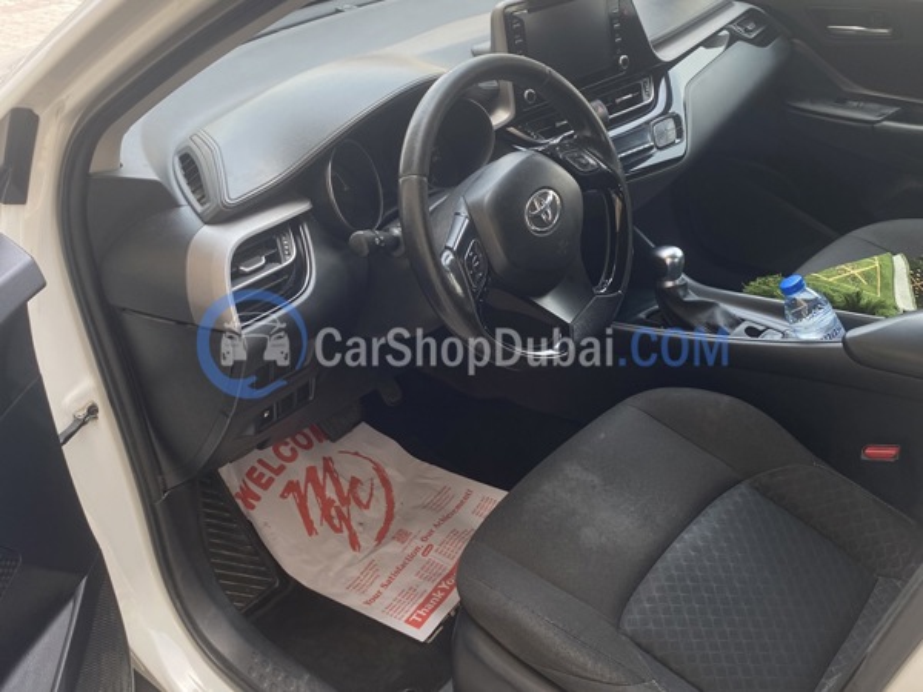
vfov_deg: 53.1
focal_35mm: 26
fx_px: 693
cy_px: 346
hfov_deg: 67.3
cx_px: 462
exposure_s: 1/268
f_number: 1.8
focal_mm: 4.25
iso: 32
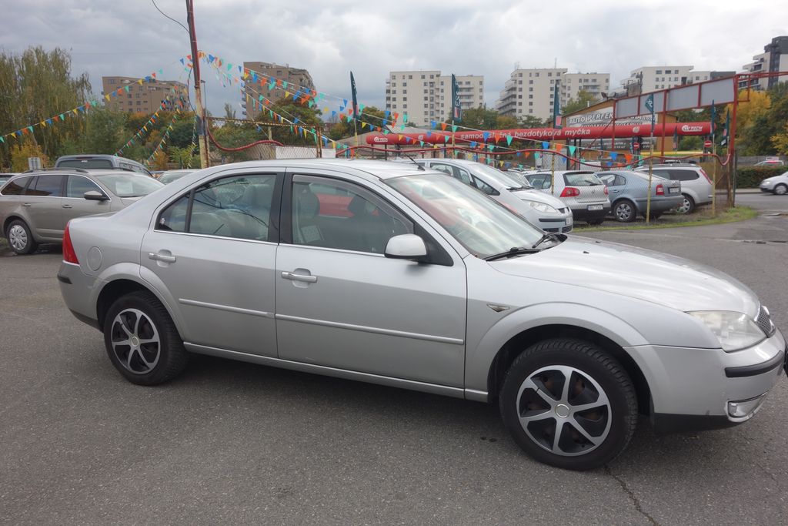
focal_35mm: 28
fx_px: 613
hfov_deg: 65.5
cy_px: 263
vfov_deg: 46.4
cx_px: 394
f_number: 5
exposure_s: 1/100
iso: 125
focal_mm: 10.4
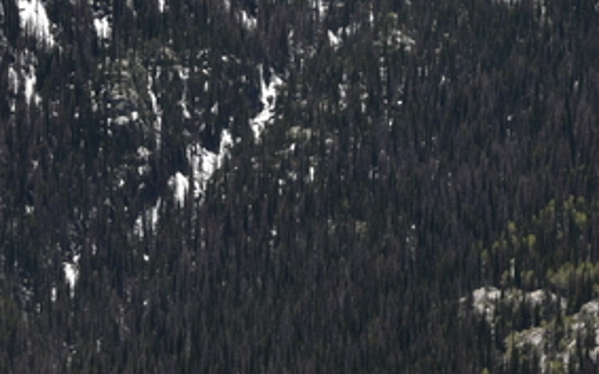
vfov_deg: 4.1
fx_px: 5127
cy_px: -490
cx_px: 495
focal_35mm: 314
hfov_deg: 6.7
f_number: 9
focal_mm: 68
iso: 100
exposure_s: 1/320
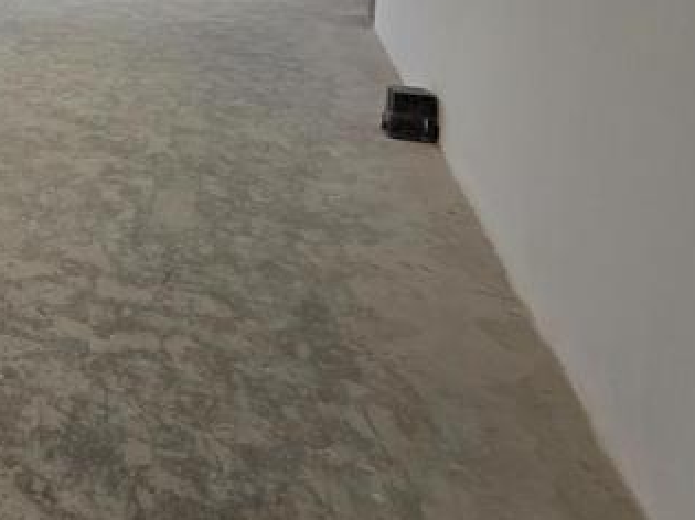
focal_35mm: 33
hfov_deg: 42.4
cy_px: -44
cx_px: -84
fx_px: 662
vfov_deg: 36.6
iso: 125
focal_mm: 2.2
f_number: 1.9
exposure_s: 1/100
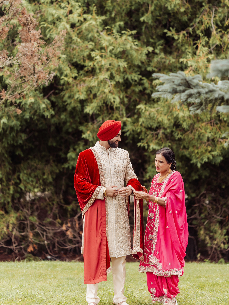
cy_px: 106
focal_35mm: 113
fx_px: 997
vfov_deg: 17.4
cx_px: 126
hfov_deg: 13.1
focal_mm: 85
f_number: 1.4
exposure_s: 1/640
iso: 125
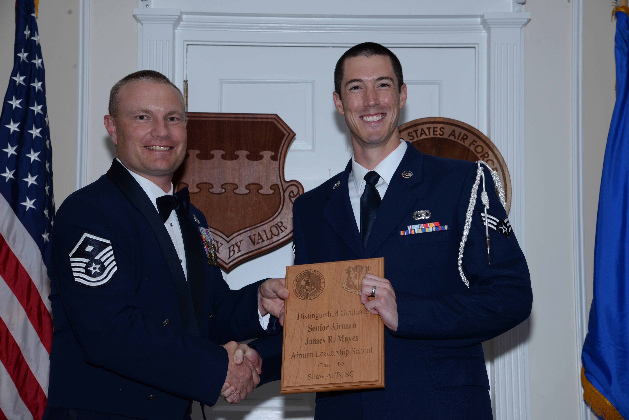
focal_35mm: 75
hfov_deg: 27.0
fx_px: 1311
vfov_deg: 18.2
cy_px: 210
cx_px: 314
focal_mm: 75
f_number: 10
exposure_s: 1/200
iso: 800
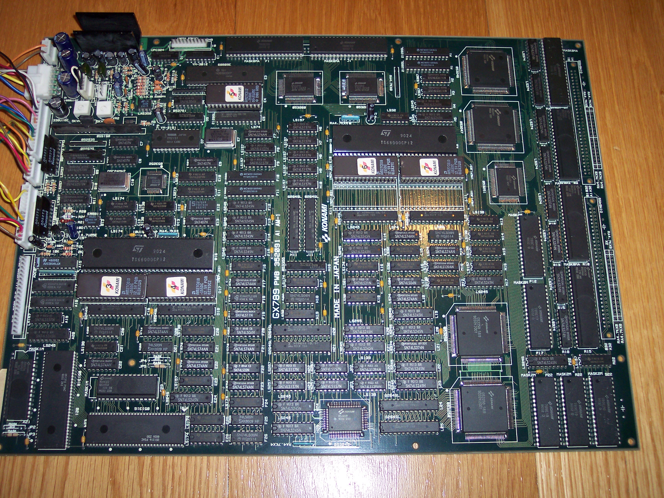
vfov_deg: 37.7
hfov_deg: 49.0
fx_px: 729
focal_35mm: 38
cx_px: 332
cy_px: 249
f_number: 2.8
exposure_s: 1/30
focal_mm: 8
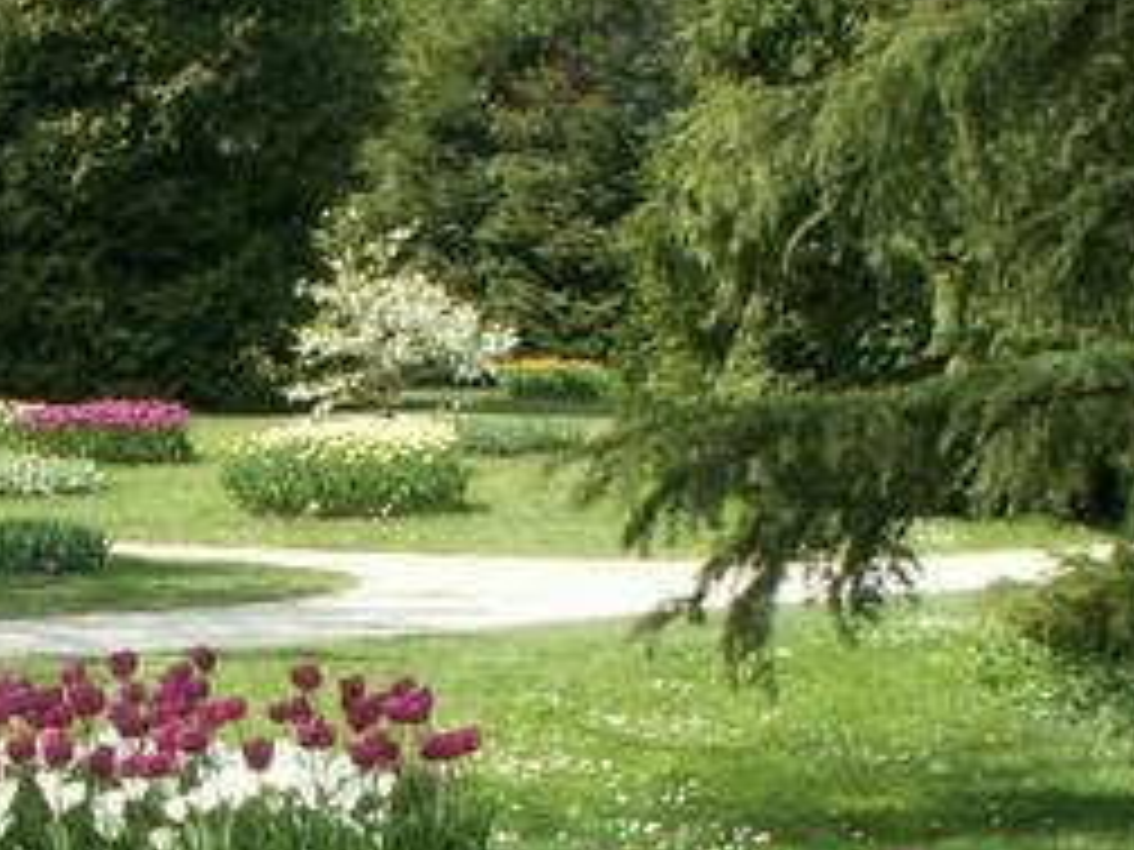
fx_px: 2916
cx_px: 117
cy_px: 756
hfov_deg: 21.5
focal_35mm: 89
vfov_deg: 16.4
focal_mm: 5.86
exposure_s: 1/50
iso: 50
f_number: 8
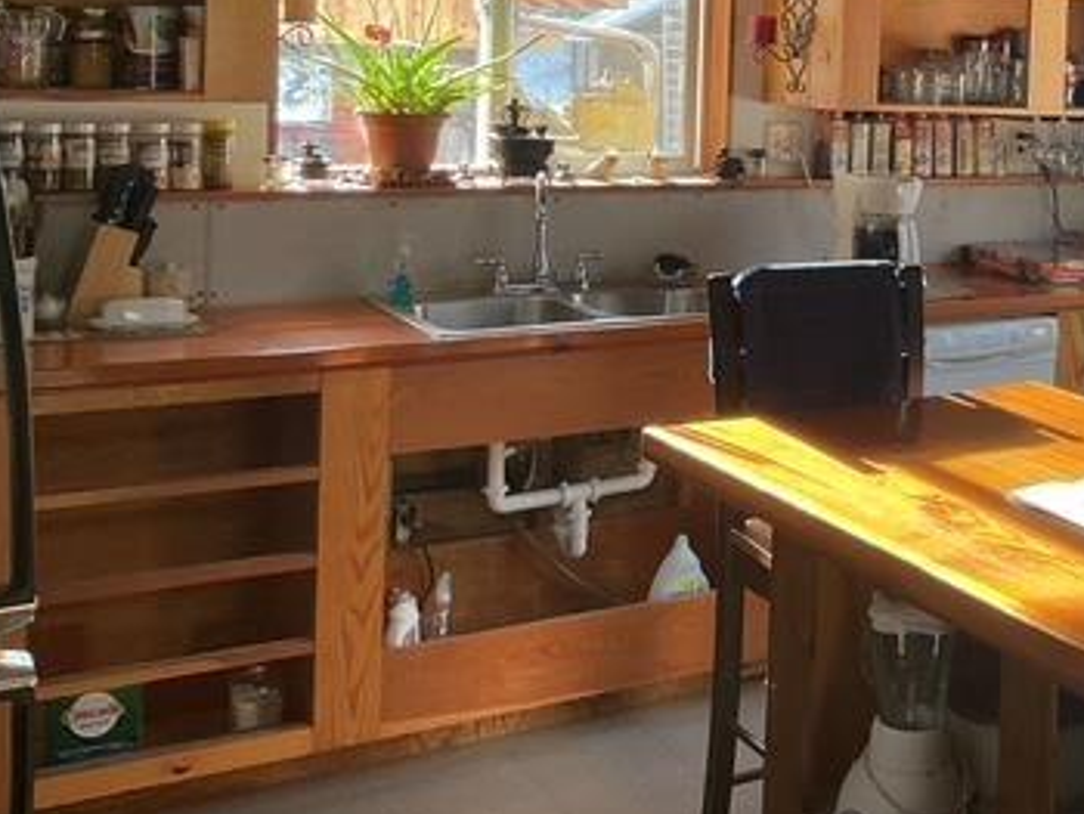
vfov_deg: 26.8
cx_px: 951
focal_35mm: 53
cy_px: 115
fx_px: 1661
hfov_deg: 34.4
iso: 50
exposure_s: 1/120
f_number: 1.8
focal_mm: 3
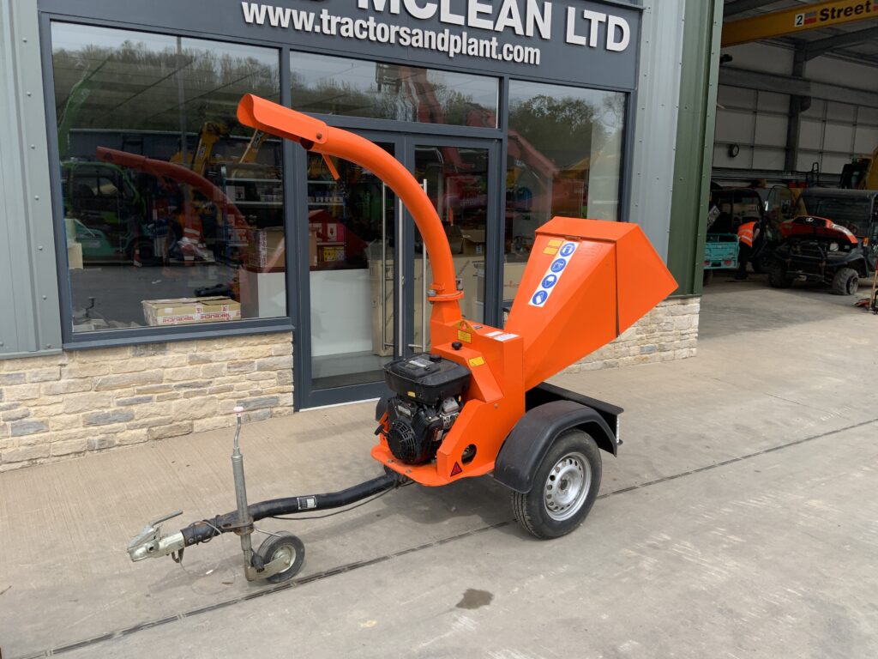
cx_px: 439
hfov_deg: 61.7
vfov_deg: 48.2
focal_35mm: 29
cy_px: 330
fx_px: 736
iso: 16
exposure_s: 1/1015
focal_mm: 3
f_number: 1.8
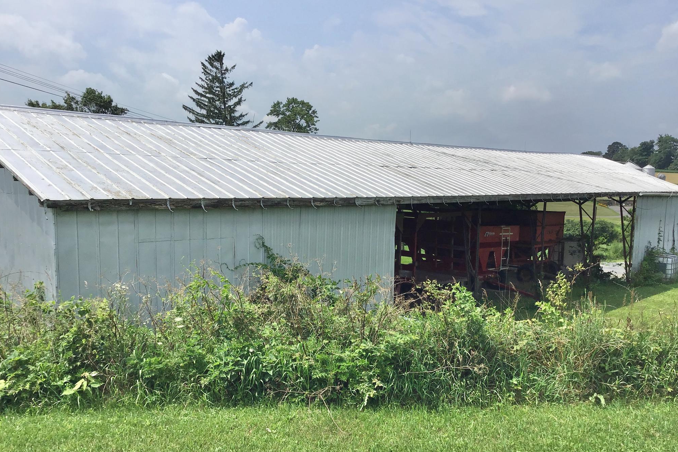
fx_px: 621
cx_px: 345
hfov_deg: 57.2
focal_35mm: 33
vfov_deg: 39.9
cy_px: 259
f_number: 2.4
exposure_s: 1/2146
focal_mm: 3.3
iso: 25
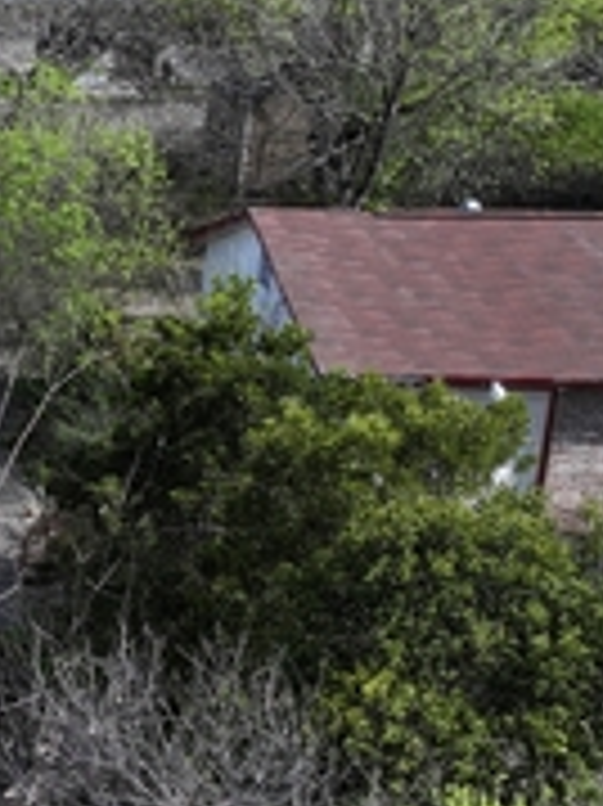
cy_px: 464
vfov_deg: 22.8
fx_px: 2000
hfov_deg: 15.1
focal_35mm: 86
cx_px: -446
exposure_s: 1/1600
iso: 120
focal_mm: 12.29
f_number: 2.8
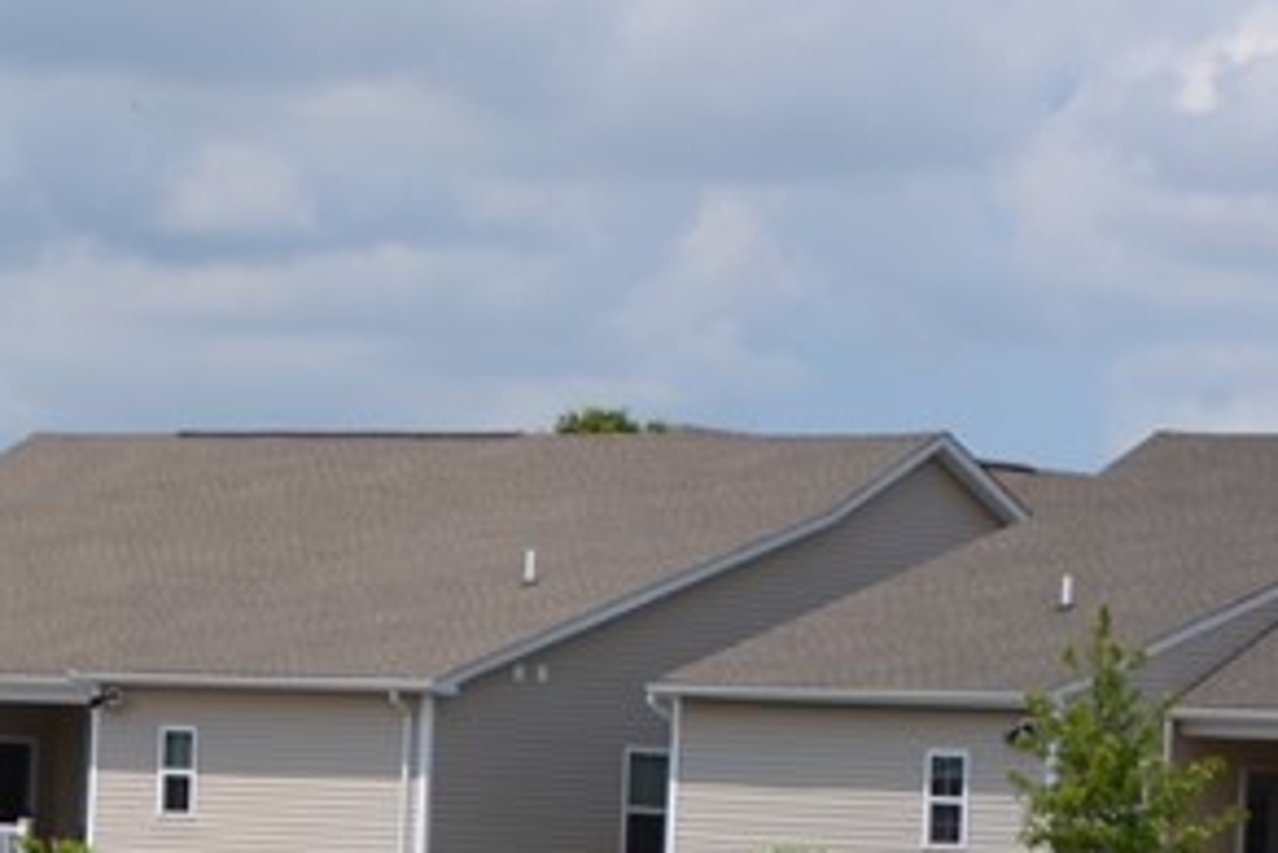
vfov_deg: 5.1
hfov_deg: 7.7
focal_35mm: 268
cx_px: 897
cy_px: 770
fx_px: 9518
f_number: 8
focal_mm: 48
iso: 100
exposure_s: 1/250
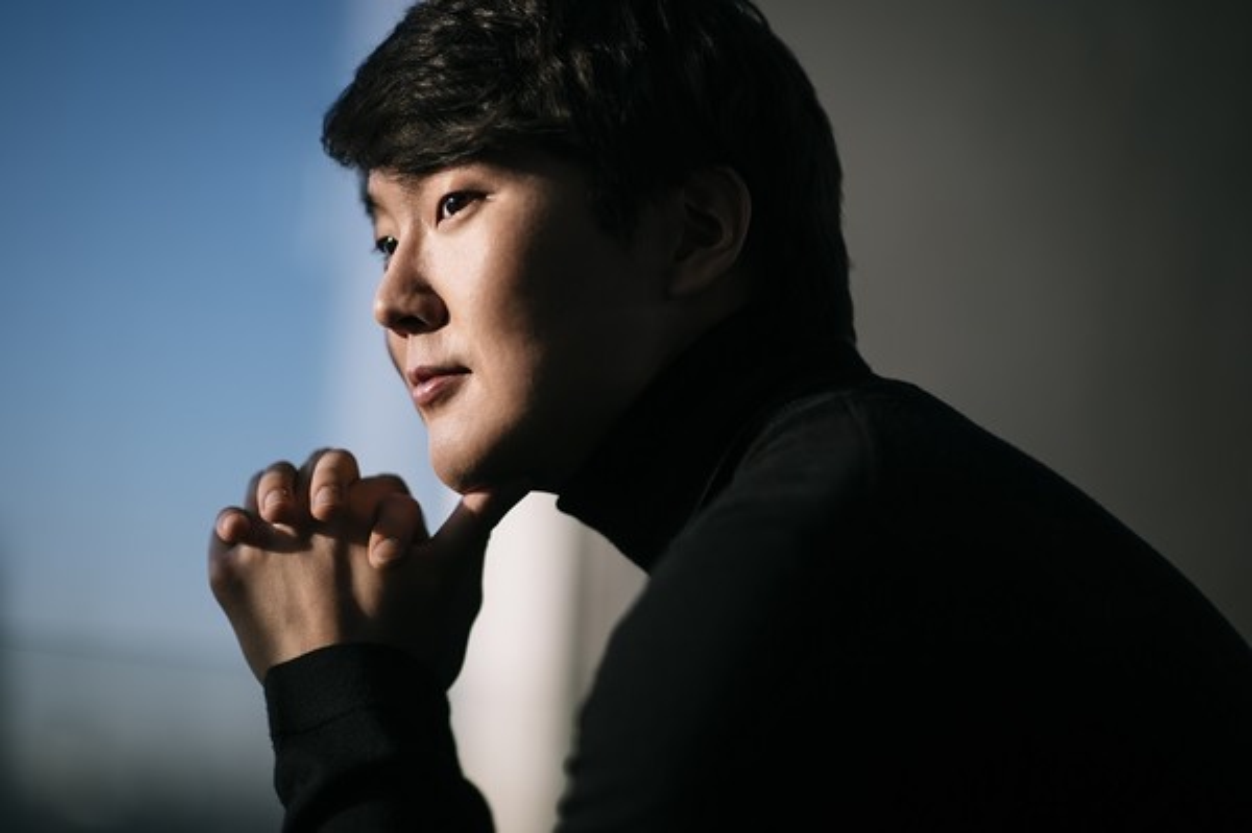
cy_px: 416
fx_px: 2954
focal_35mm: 85
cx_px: 626
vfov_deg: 16.0
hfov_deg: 23.9
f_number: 1.4
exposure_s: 1/1250
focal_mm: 85
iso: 100
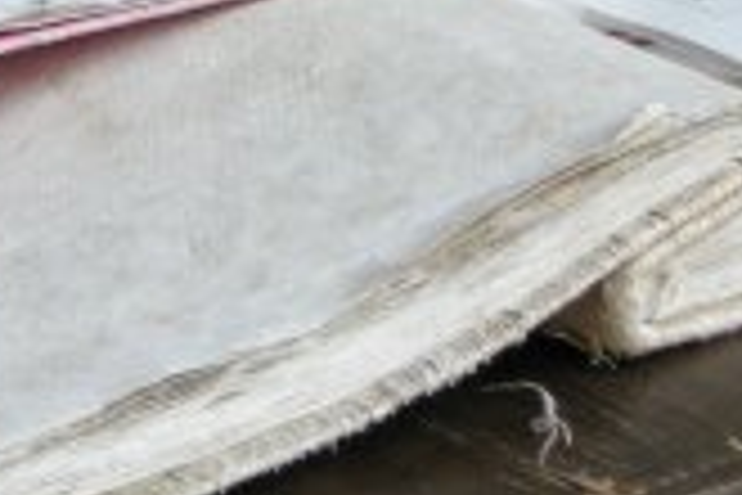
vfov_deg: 3.8
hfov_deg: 5.7
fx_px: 7399
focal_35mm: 359
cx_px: 220
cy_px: -328
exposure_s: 1/146
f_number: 4.3
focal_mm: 18.6
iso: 64
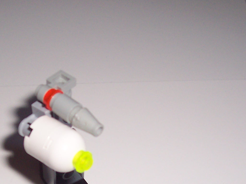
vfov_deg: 19.7
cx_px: 64
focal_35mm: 73
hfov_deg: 26.4
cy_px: 172
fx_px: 519
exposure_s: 1/60
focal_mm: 5.6
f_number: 2.8
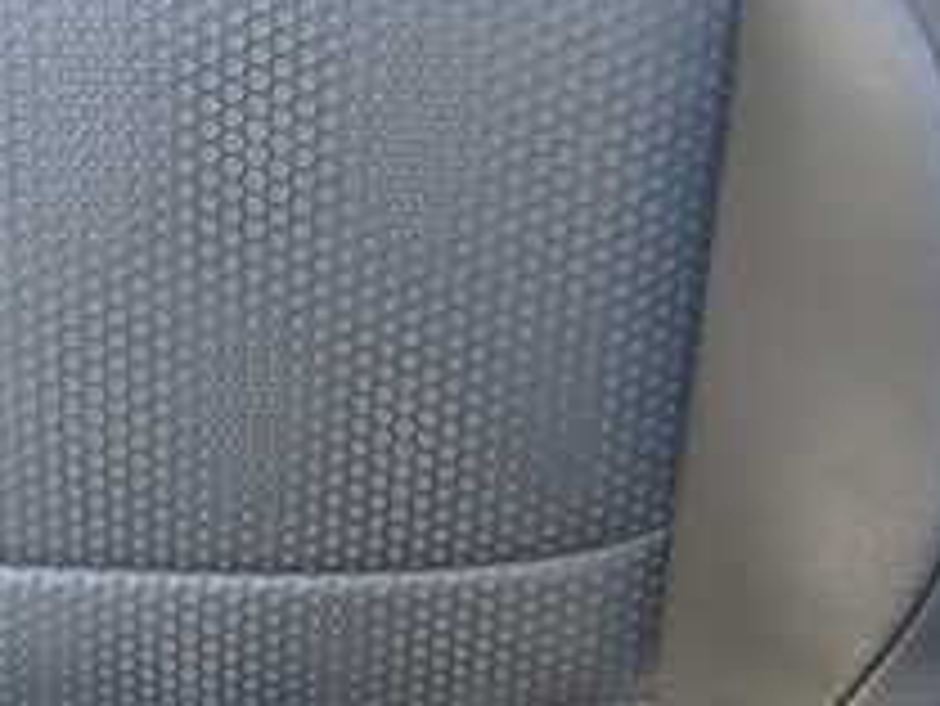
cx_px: 225
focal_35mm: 86
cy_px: 531
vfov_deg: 17.1
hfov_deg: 22.5
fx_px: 2337
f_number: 2.3
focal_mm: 5.4
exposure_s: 1/60
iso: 640
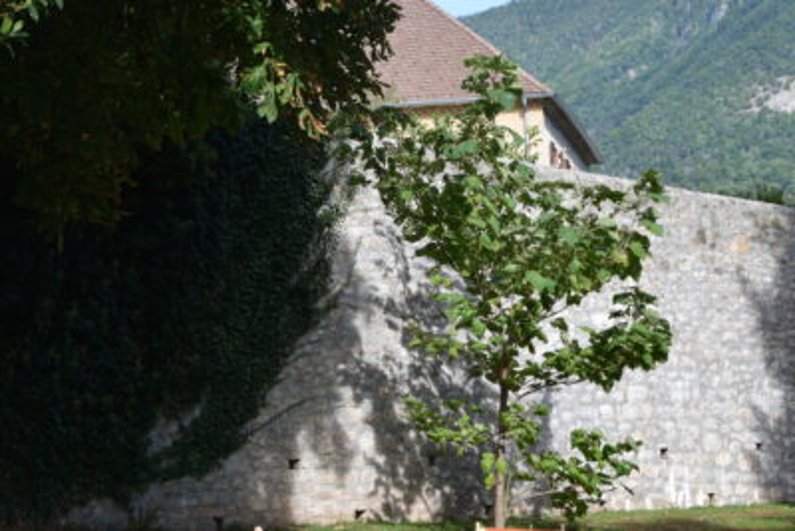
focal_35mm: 48
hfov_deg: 41.1
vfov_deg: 28.1
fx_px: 1060
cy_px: 266
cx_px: 398
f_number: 8
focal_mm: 32
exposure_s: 1/250
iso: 200
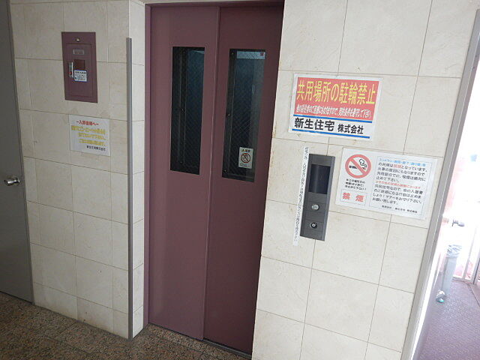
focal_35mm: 24
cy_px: 180
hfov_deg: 71.6
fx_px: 333
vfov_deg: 56.8
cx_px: 240
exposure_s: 1/40
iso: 125
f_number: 2.8
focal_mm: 4.3
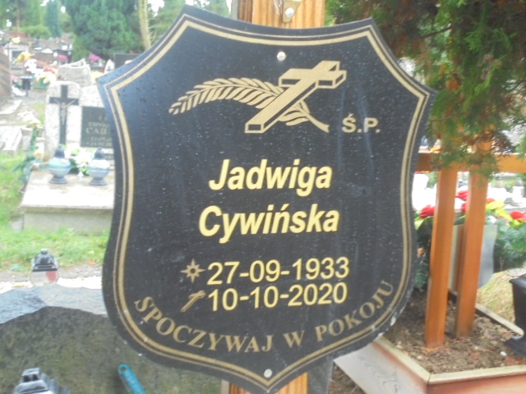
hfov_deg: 43.9
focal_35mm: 43
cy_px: 197
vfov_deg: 33.6
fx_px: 653
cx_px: 263
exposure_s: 1/30
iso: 400
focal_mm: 7.8
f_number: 4.5
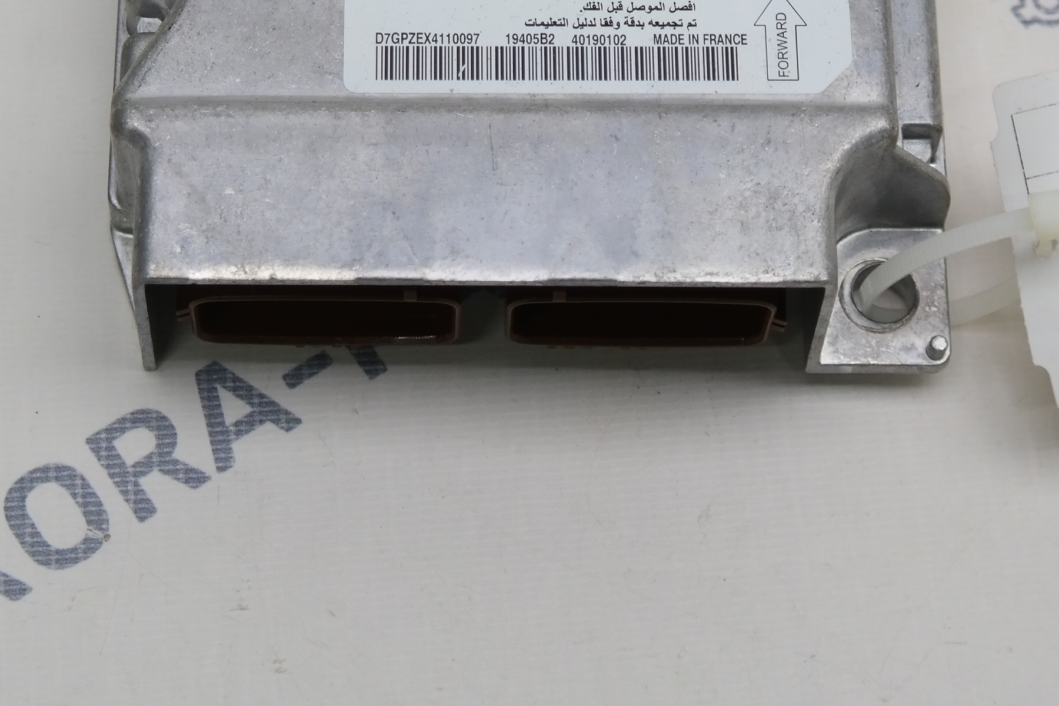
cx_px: 567
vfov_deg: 12.5
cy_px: -19
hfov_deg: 18.9
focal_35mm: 108
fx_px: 3177
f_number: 4.5
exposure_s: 1/80
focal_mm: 33
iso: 200
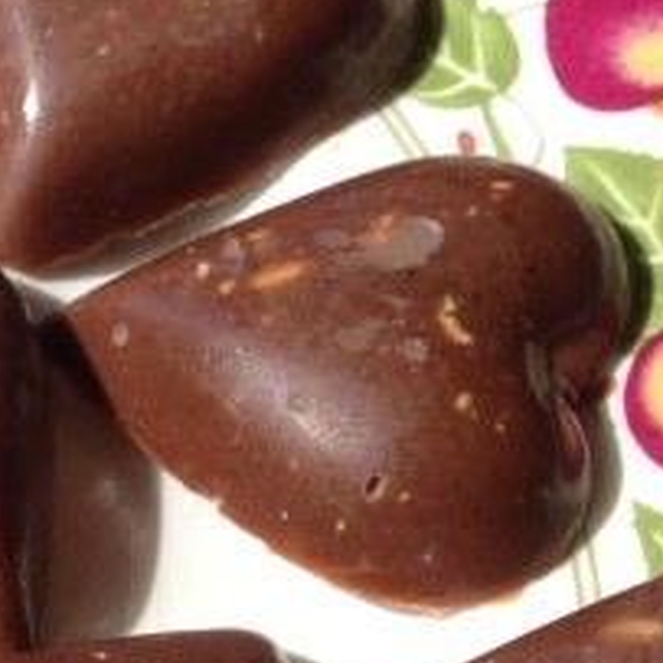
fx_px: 3185
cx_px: -862
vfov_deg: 11.8
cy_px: 503
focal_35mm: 147
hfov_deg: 10.4
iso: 50
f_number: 2.4
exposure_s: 1/589
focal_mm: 4.12
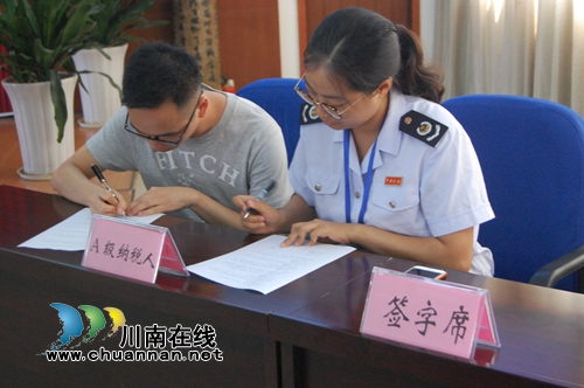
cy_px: 194
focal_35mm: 60
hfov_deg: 33.4
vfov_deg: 22.6
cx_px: 292
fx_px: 972
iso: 1600
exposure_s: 1/50
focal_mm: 40
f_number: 5
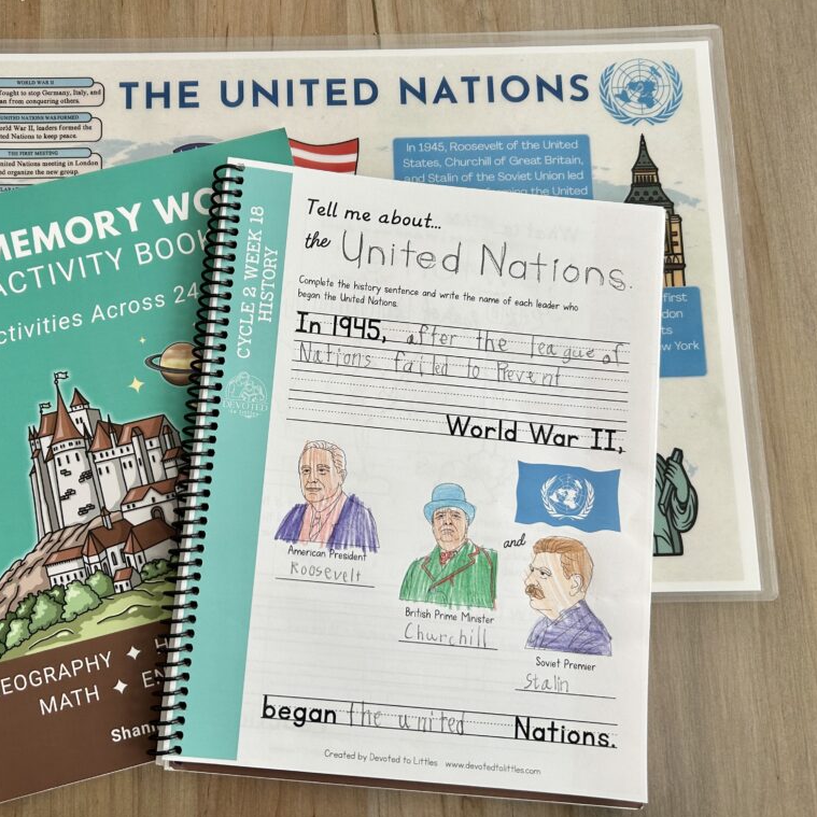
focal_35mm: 31
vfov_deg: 52.5
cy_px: 410
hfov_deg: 51.9
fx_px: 828
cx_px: 304
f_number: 1.5
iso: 80
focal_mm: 5.7
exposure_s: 1/60
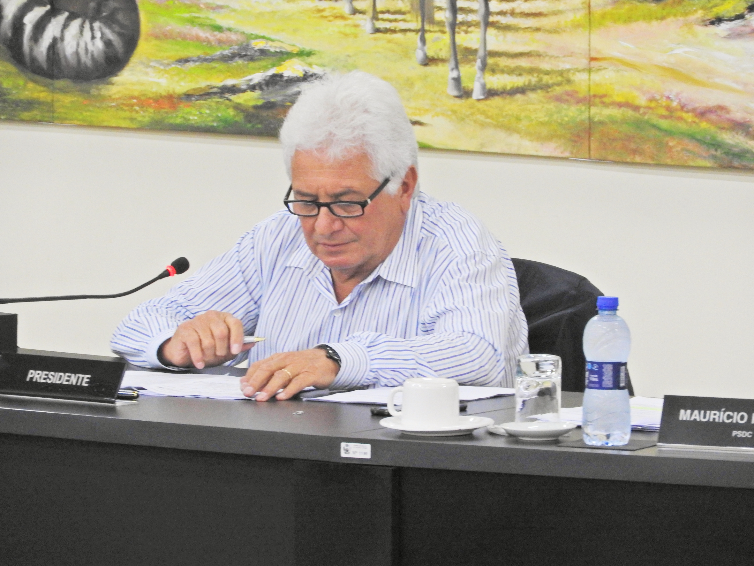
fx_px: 10892
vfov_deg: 3.0
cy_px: 283
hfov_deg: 4.0
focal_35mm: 500
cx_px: 377
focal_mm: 89.6
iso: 800
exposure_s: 1/15
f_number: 5.6
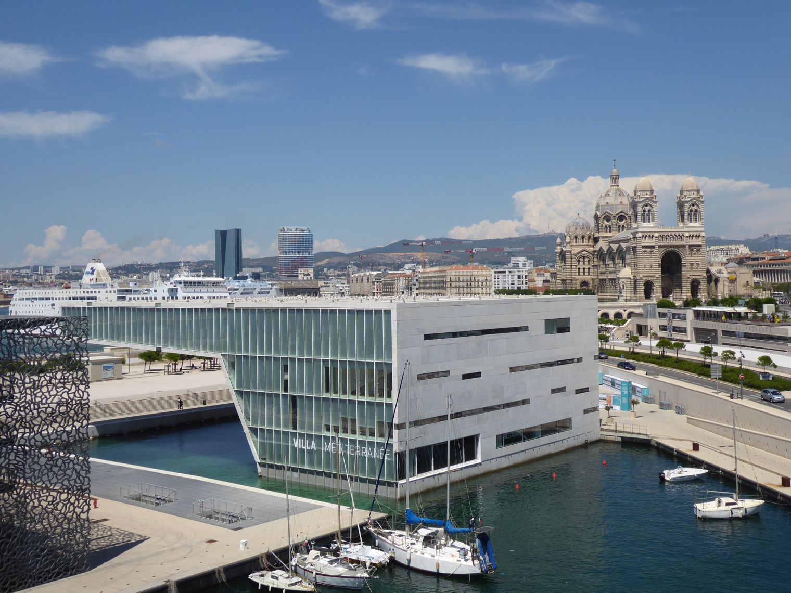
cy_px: 296
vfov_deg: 34.3
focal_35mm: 42
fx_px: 960
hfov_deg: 44.8
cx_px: 396
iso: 80
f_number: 3.8
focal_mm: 7.2
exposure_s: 1/1300
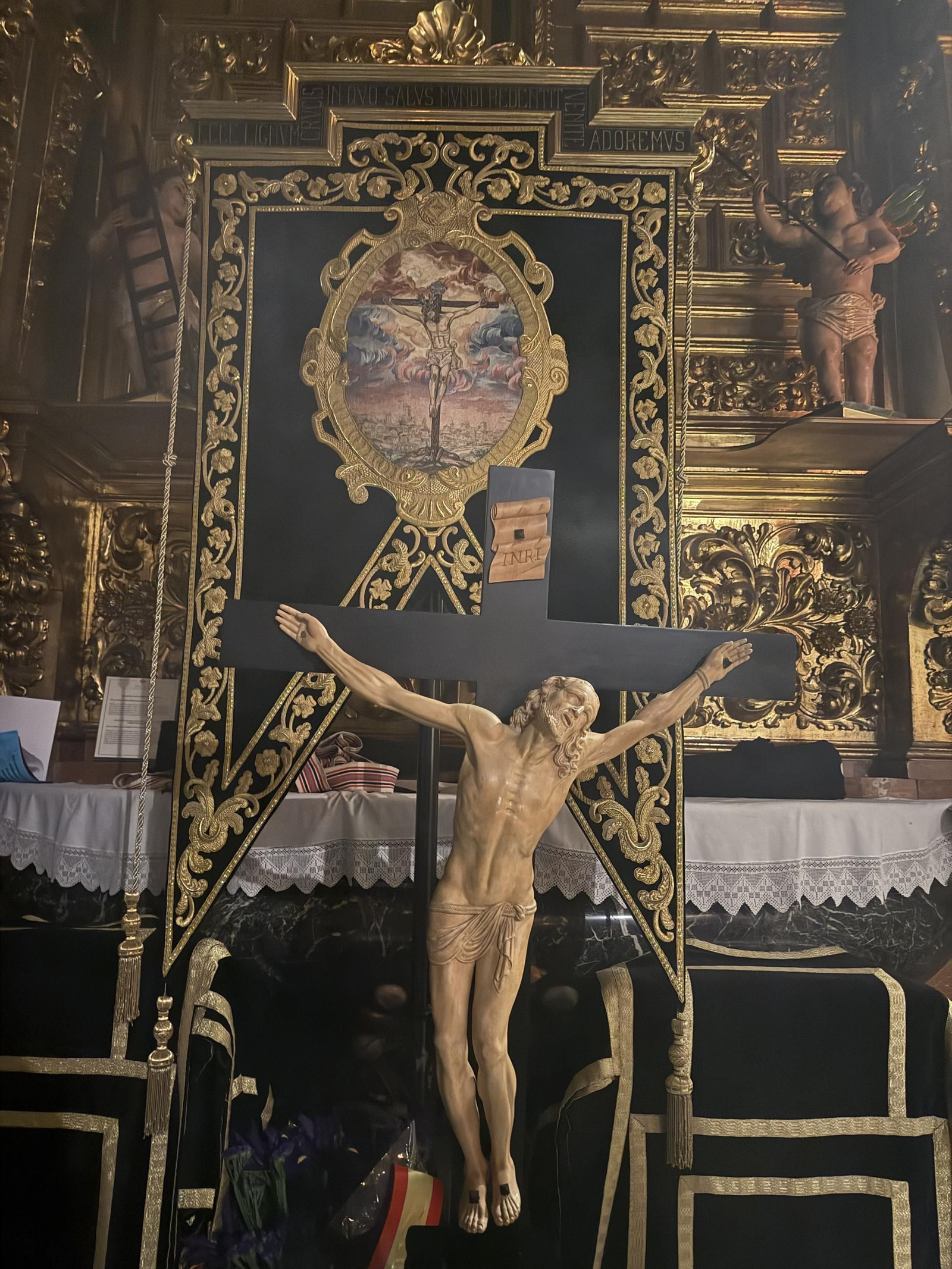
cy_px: 634
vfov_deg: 71.6
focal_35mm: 24
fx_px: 880
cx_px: 476
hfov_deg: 56.8
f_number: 1.78
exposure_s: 1/14
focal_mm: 6.76
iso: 2000
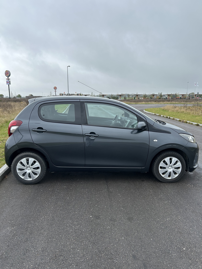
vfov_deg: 67.3
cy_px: 134
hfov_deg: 53.1
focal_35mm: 26
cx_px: 101
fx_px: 202
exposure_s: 1/1449
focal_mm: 5.7
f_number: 1.5
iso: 50
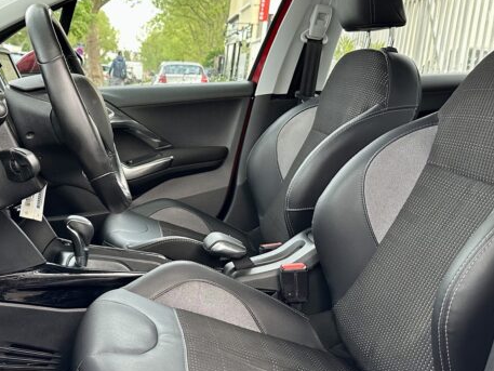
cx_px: 156
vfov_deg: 34.3
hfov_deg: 44.0
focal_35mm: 42
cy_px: 164
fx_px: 600
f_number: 1.78
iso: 250
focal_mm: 6.86
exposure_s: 1/108
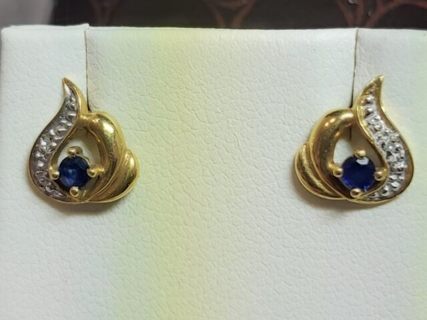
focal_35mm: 26
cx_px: 214
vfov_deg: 53.1
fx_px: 321
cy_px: 160
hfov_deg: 67.3
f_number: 1.7
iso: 64
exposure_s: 1/100
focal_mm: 3.92
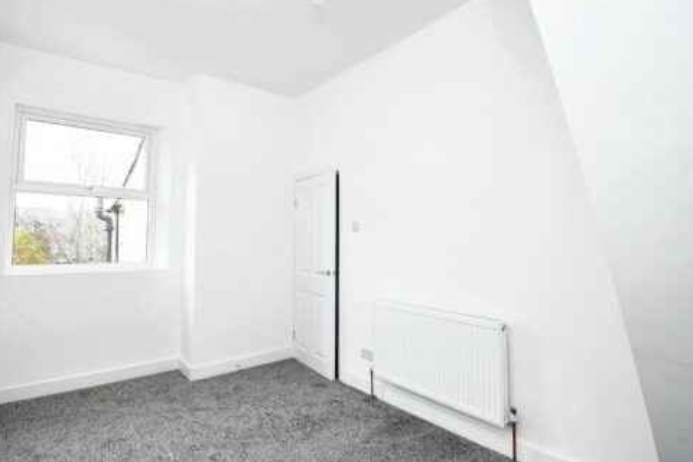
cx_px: 296
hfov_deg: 89.4
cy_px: 220
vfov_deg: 67.3
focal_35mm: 18
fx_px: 346
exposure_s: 1/100
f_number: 5
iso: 560
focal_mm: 10
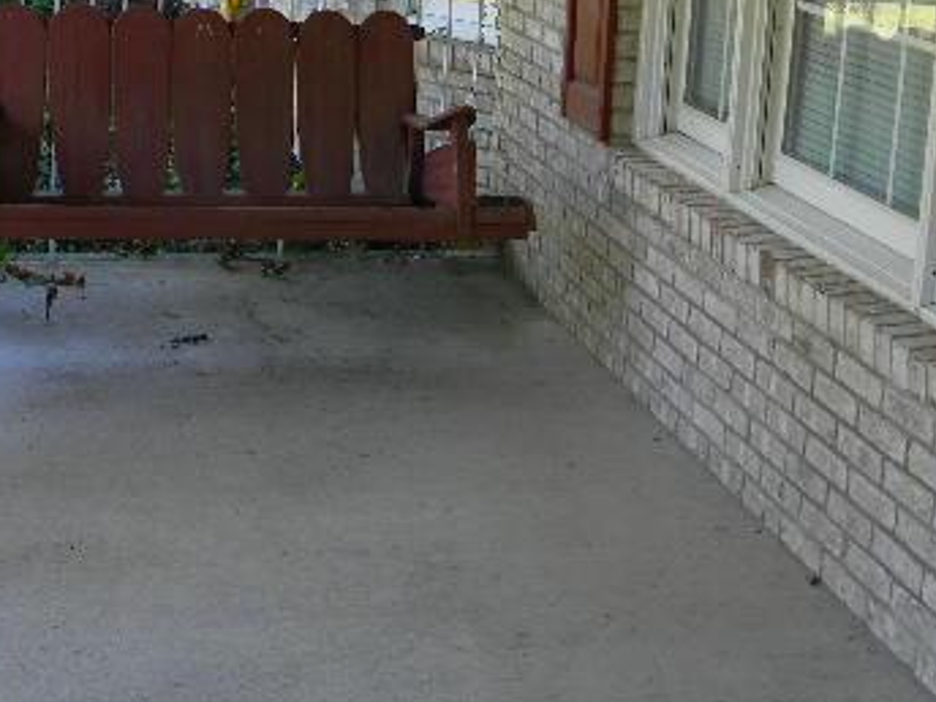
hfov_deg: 29.0
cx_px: 501
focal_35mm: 67
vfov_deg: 21.6
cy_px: 106
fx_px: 1812
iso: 80
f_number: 3.7
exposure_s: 1/50.8
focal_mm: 6.4
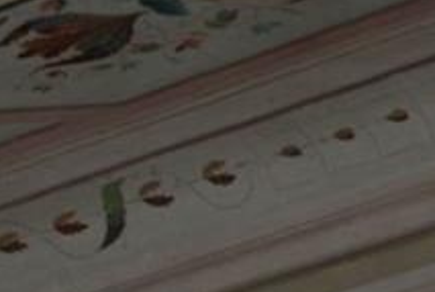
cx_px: 29
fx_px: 3814
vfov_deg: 4.4
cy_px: 202
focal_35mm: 315
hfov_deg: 6.5
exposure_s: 1/60
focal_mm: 28
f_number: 3.5
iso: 200
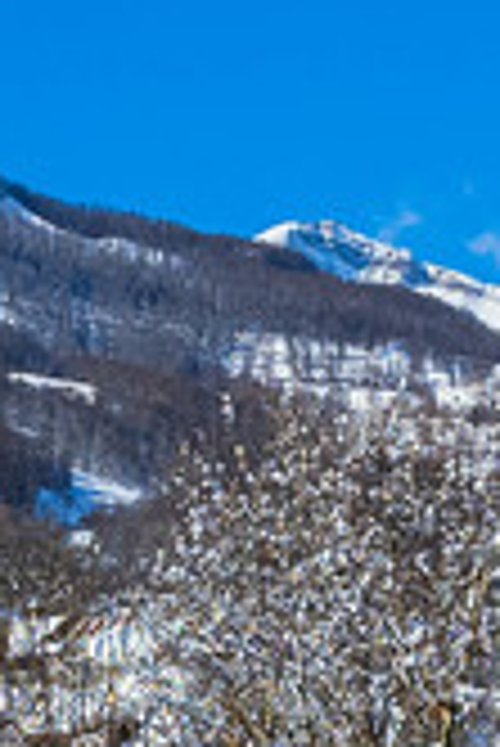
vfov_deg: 9.5
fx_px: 4407
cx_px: 338
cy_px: 1008
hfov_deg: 6.5
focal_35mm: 212
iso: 100
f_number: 2.8
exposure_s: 1/3200
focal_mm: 8.4
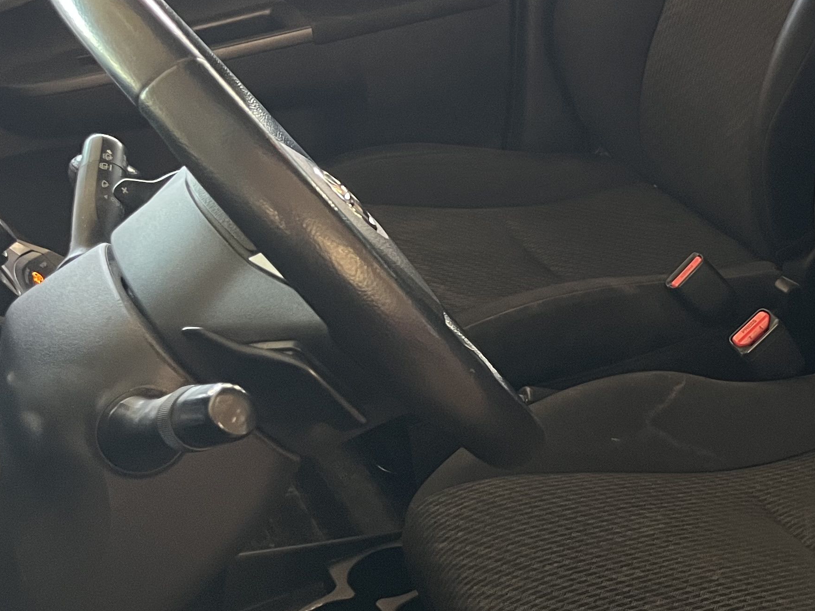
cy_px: 237
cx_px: 804
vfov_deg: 24.4
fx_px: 1413
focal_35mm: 60
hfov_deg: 30.1
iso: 250
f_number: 1.6
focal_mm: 5.1
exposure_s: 1/60
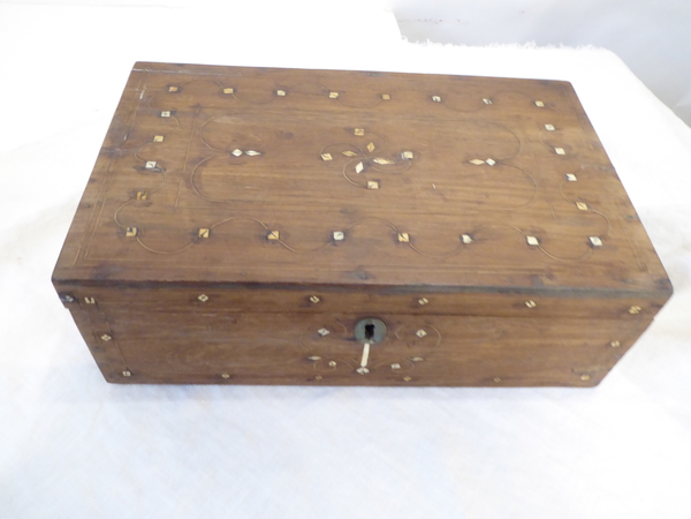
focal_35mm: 29
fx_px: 579
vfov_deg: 48.2
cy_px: 260
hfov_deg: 61.7
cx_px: 346
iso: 400
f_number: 3.5
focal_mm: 5
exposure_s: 1/10
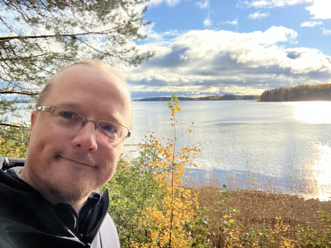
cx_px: 166
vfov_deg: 44.2
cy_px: 124
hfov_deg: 56.8
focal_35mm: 32
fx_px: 306
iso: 20
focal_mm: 2.87
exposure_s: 1/499
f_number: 2.2
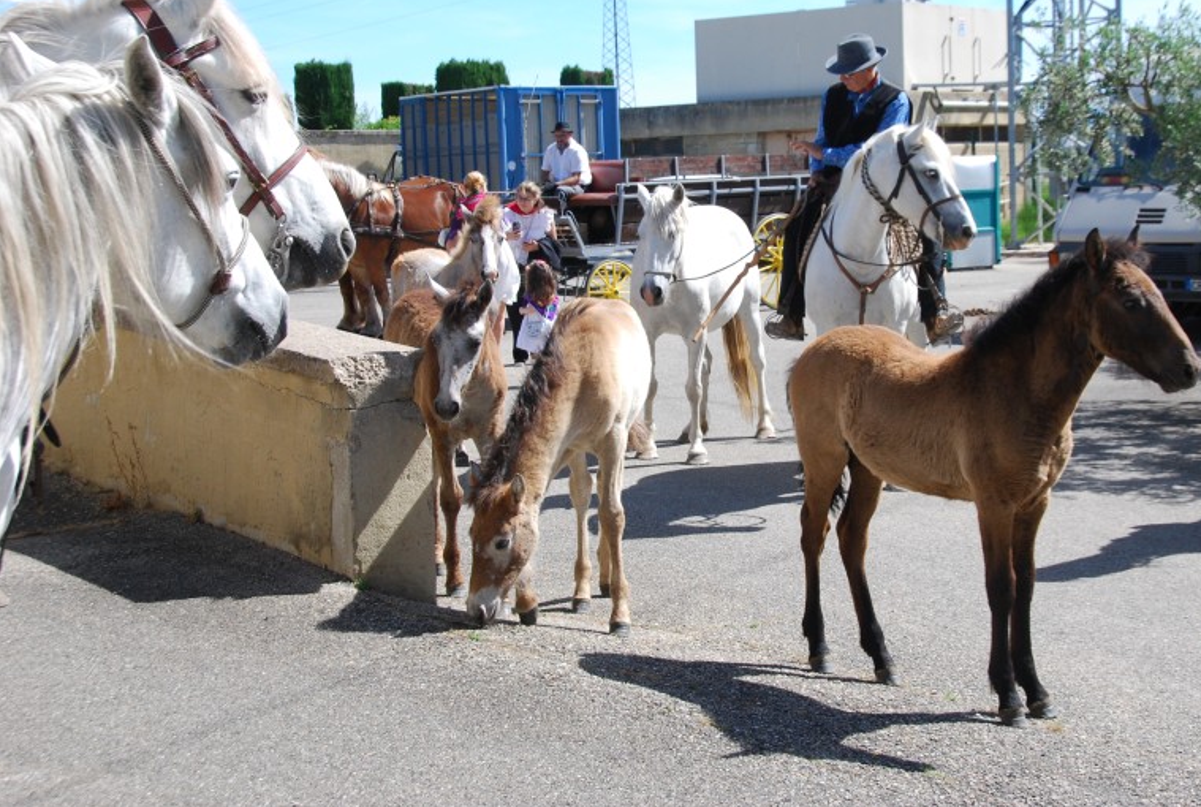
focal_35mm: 60
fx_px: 2006
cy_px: 340
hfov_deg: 33.2
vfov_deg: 22.7
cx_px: 705
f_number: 10
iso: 400
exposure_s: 1/400
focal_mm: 34
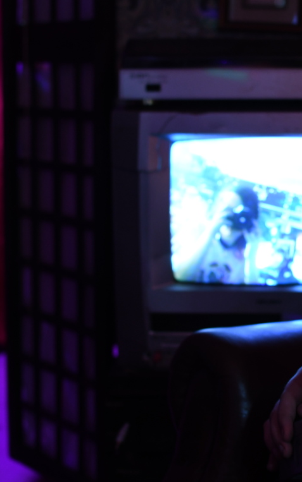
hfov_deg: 16.0
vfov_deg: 25.8
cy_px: 240
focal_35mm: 80
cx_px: 298
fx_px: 1053
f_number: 3.2
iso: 800
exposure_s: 1/30
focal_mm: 35
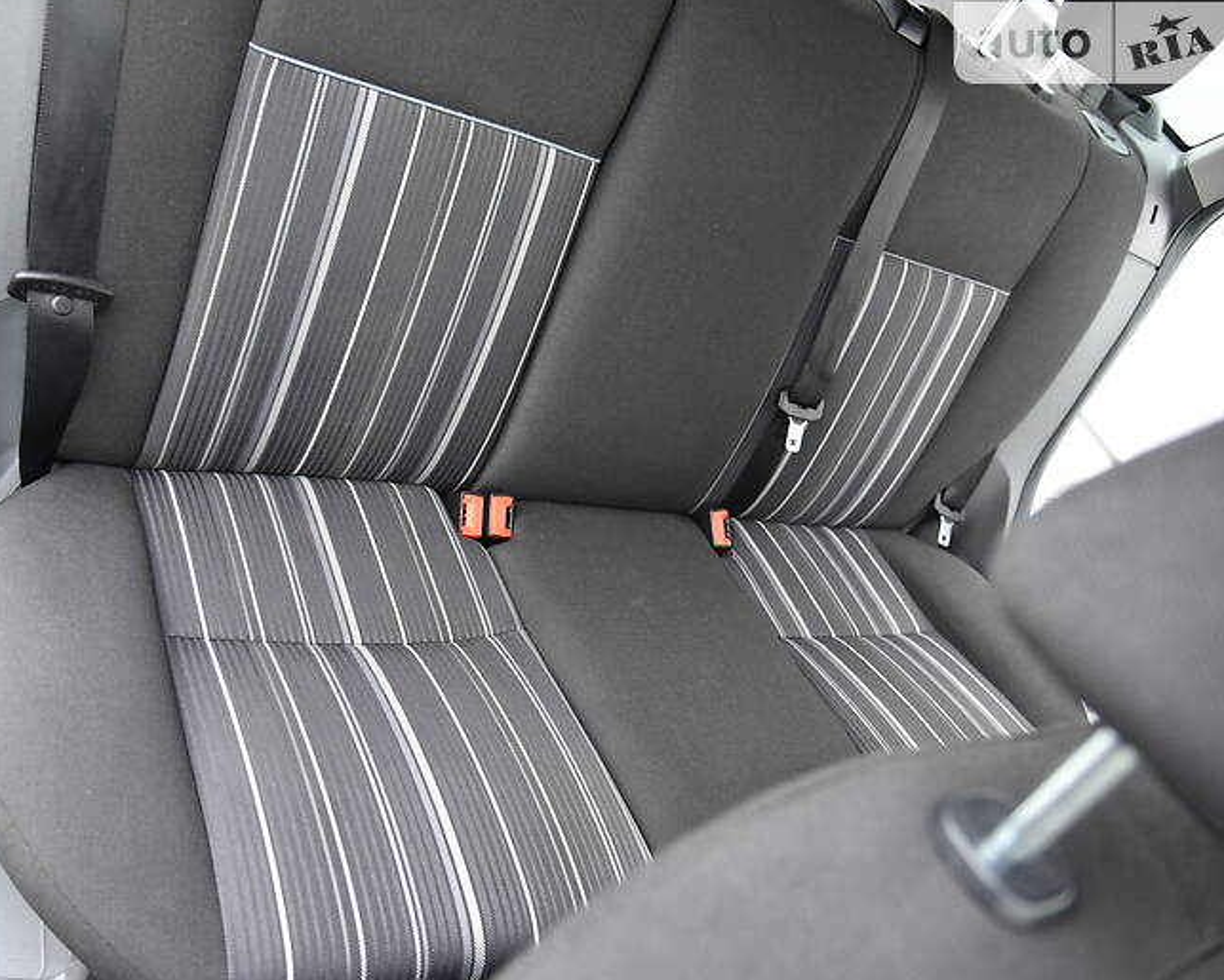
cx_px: 495
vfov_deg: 51.6
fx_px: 1015
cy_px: 486
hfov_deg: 61.7
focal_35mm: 28
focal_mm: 24
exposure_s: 1/60
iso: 400
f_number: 4
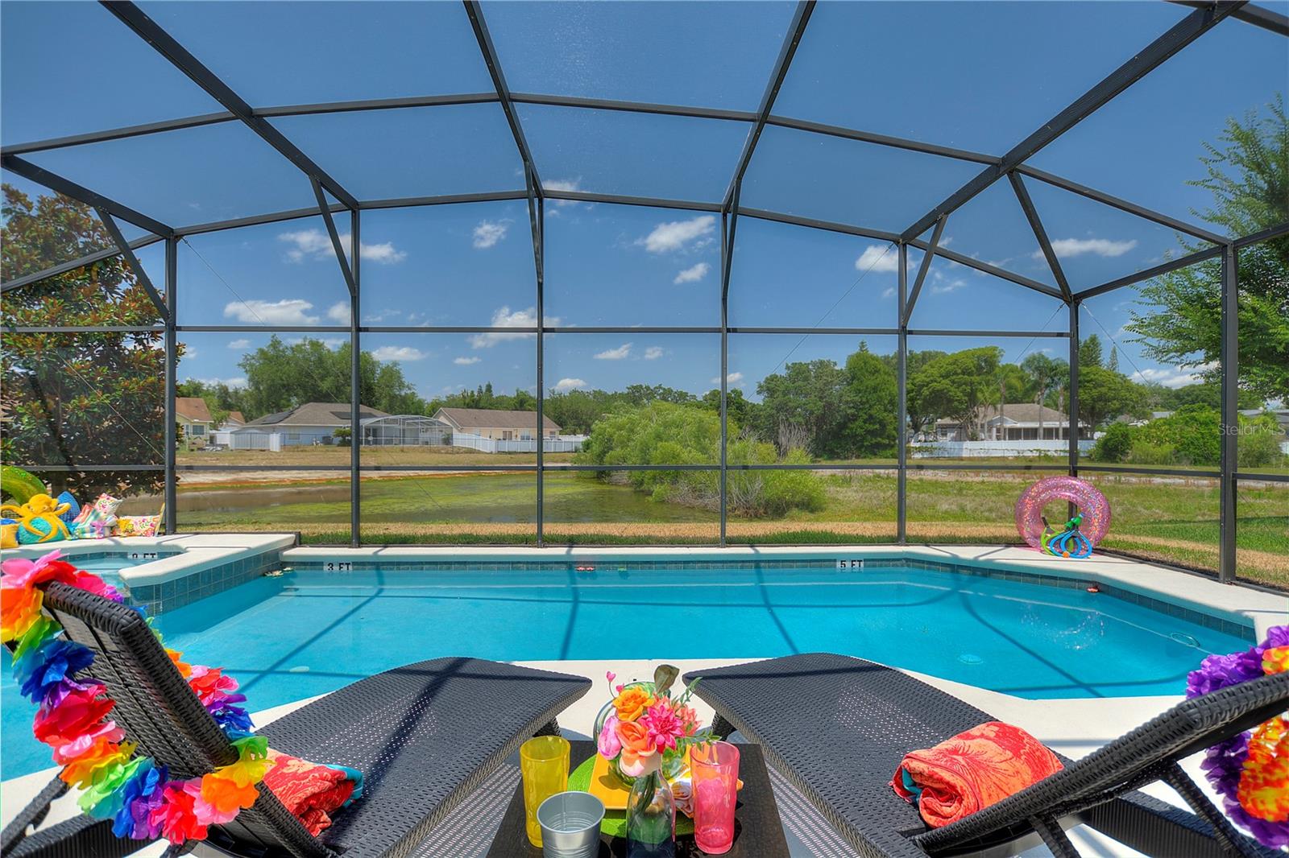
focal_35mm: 15
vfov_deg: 77.3
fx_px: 537
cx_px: 644
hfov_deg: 100.4
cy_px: 429
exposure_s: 1/400
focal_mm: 10
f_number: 4.5
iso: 100
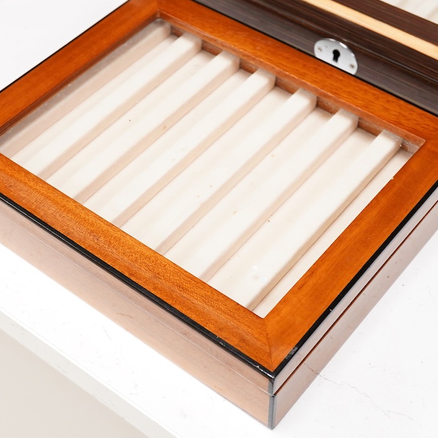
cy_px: 217
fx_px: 916
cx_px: 193
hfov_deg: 26.9
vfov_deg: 26.9
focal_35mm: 64
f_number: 9
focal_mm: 30
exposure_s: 1/100
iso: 2500
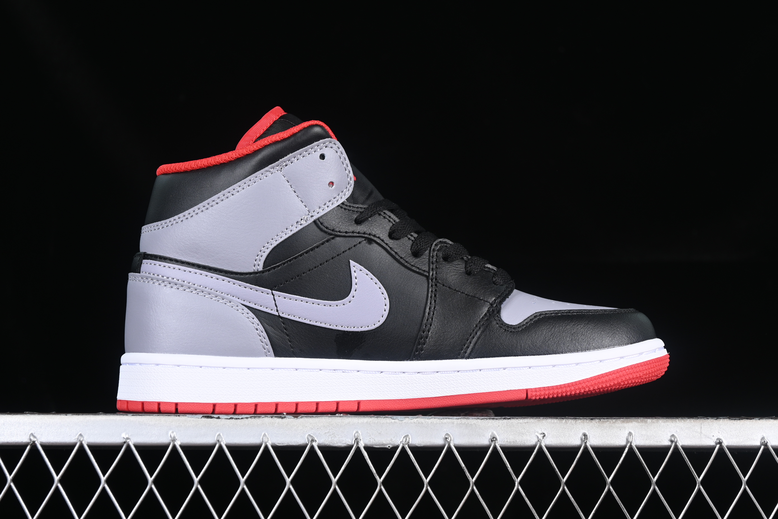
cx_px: 389
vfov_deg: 18.2
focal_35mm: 75
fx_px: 1621
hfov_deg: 27.0
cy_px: 260
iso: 160
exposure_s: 1/60
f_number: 6.3
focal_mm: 50
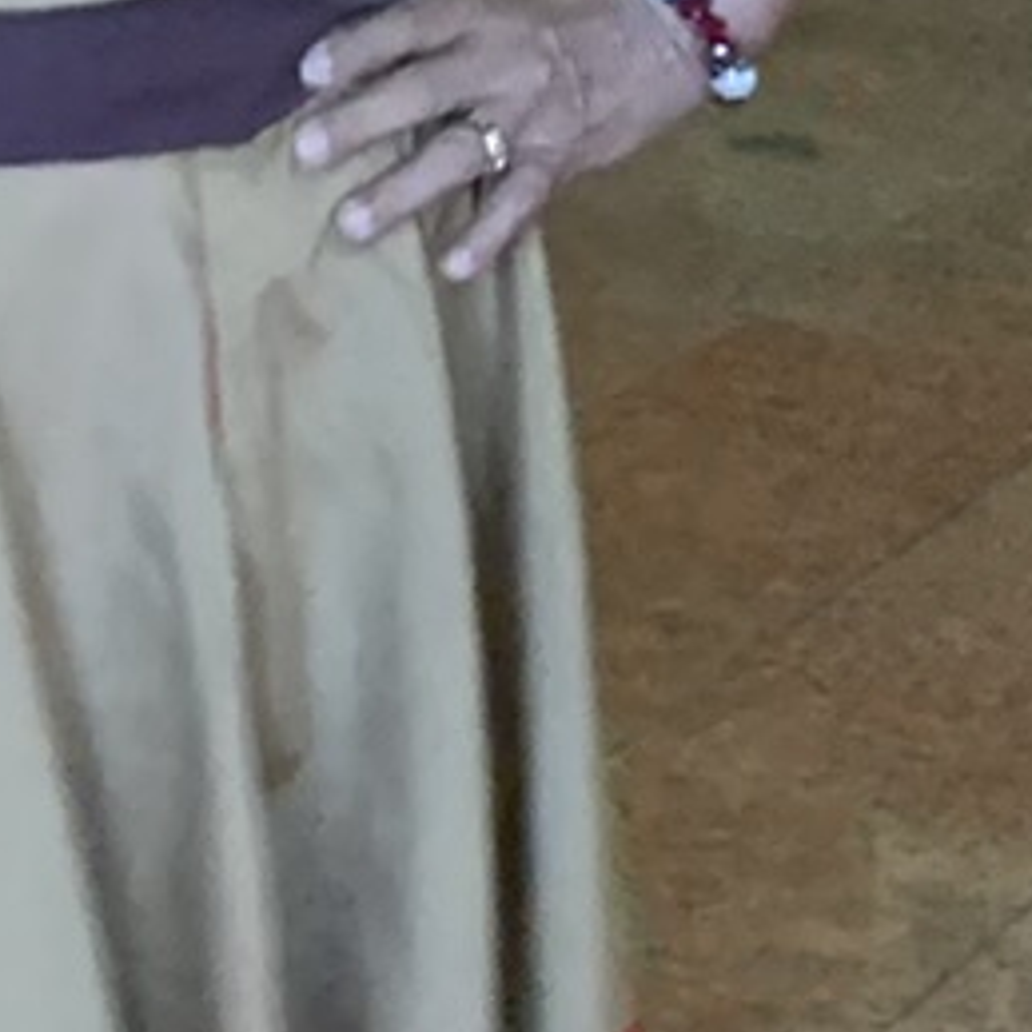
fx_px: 6139
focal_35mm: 182
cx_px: -916
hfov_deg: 9.1
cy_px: -211
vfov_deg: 9.5
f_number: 1.8
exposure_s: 1/30
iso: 500
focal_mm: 4.25
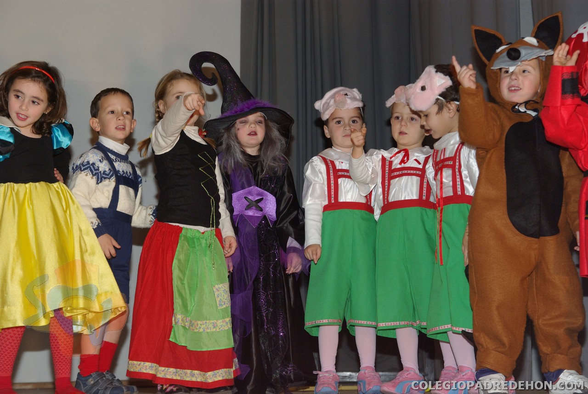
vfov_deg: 18.2
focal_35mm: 75
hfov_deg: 27.0
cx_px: 294
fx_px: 1227
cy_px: 197
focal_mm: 50
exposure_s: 1/60
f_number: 5.6
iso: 400
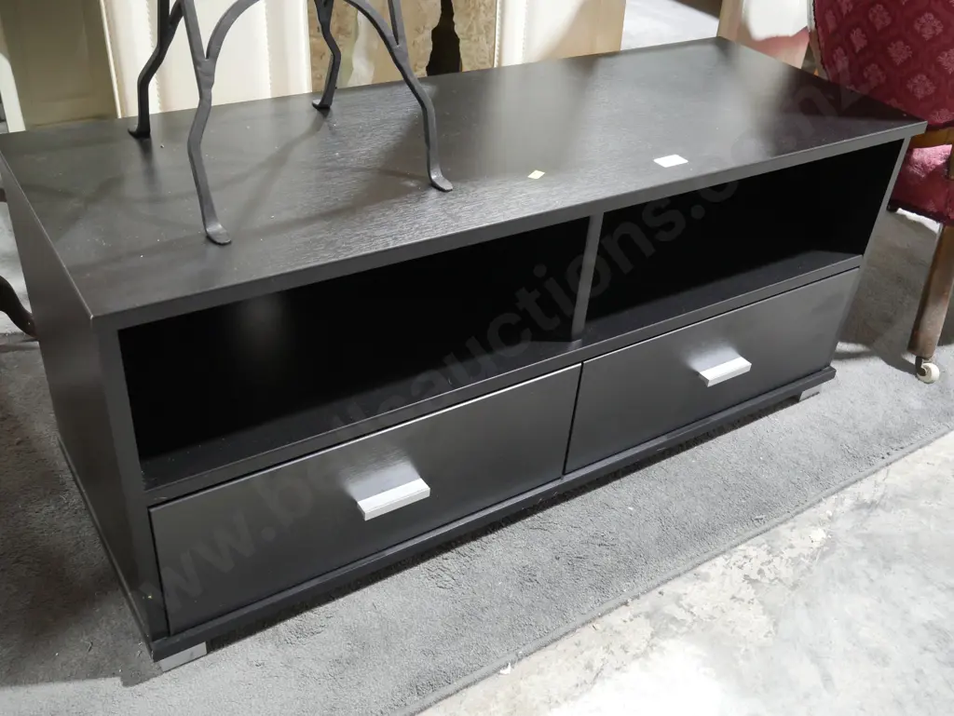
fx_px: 937
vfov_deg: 41.8
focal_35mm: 34
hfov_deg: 53.9
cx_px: 477
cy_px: 358
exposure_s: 1/60
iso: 2000
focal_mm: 17
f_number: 4.5
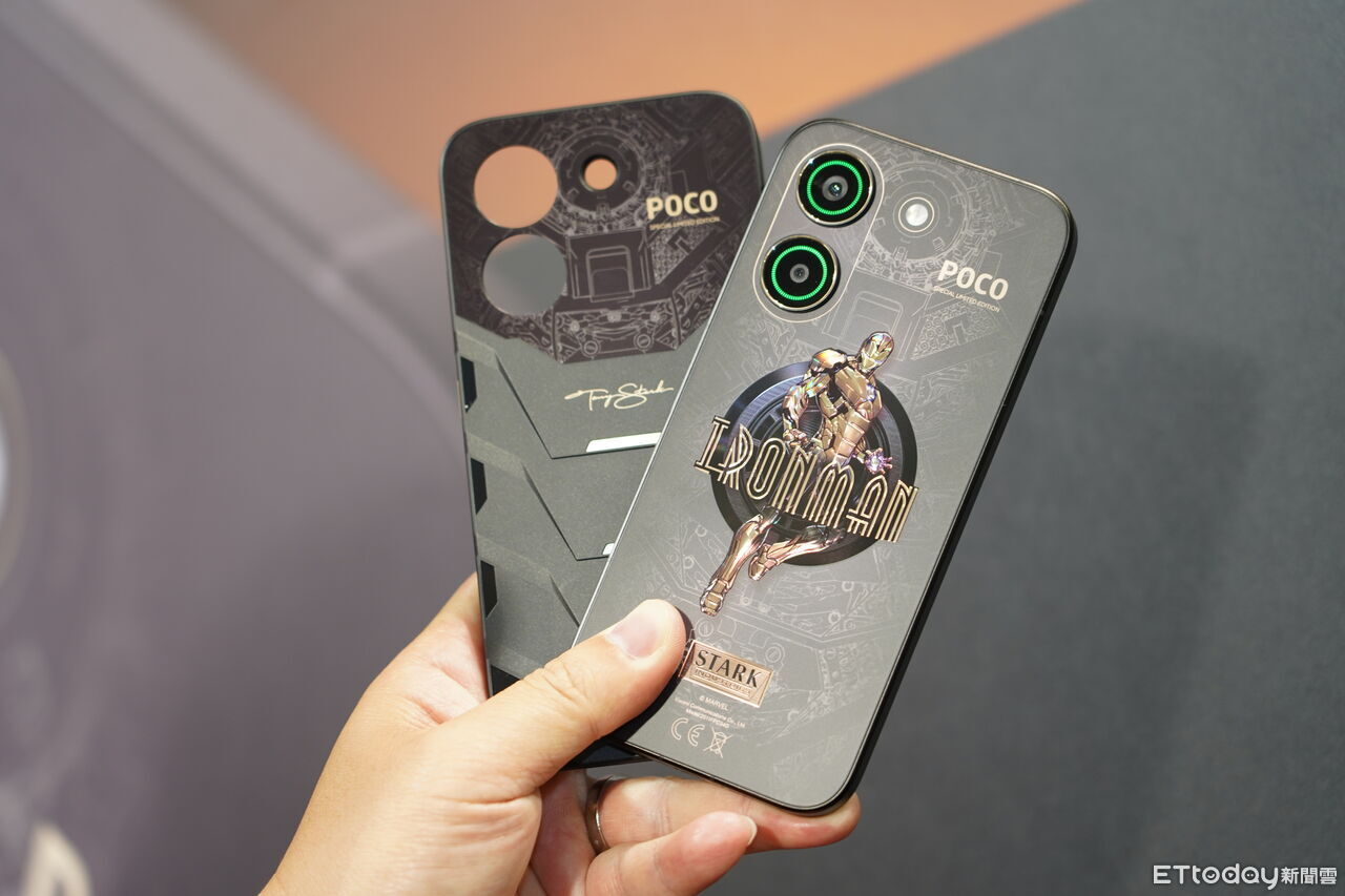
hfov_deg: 19.5
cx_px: 672
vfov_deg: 13.0
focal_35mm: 105
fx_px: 3922
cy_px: 448
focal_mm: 105
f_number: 4
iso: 400
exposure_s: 1/125
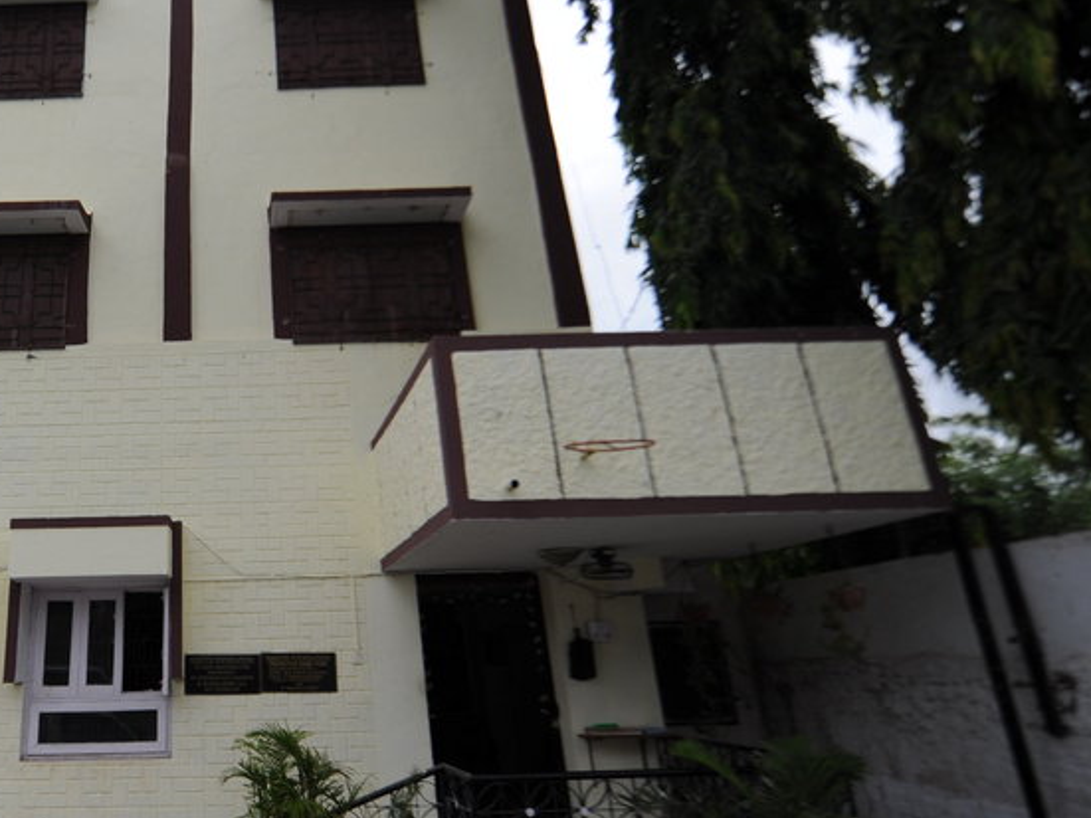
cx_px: 255
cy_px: 352
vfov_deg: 54.7
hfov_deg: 64.7
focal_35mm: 25
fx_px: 788
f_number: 2.8
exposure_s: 1/5000
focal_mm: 14
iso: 200
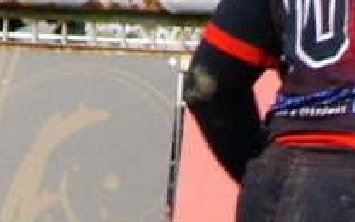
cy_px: 202
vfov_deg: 0.5
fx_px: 27264
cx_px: 700
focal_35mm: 2818
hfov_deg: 0.7
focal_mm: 300
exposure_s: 1/640
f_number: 10
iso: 400
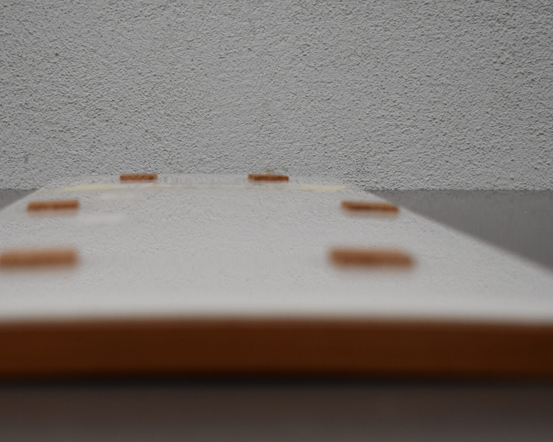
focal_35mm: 75
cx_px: 226
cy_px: 334
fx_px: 1227
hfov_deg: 25.3
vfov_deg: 20.3
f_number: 4.2
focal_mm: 28
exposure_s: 1/250
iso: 450
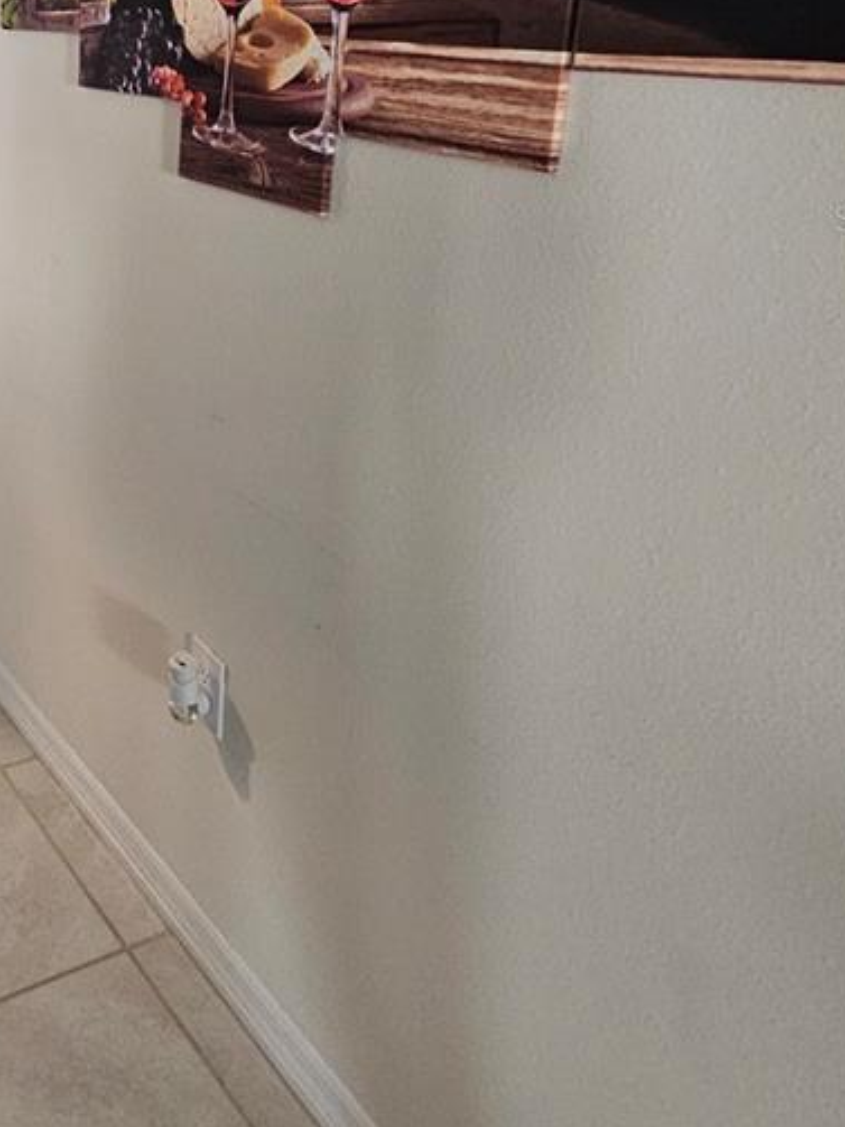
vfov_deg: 54.2
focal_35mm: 31
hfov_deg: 39.6
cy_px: 217
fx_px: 1009
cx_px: -16
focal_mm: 2.2
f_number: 2.2
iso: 320
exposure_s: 1/30
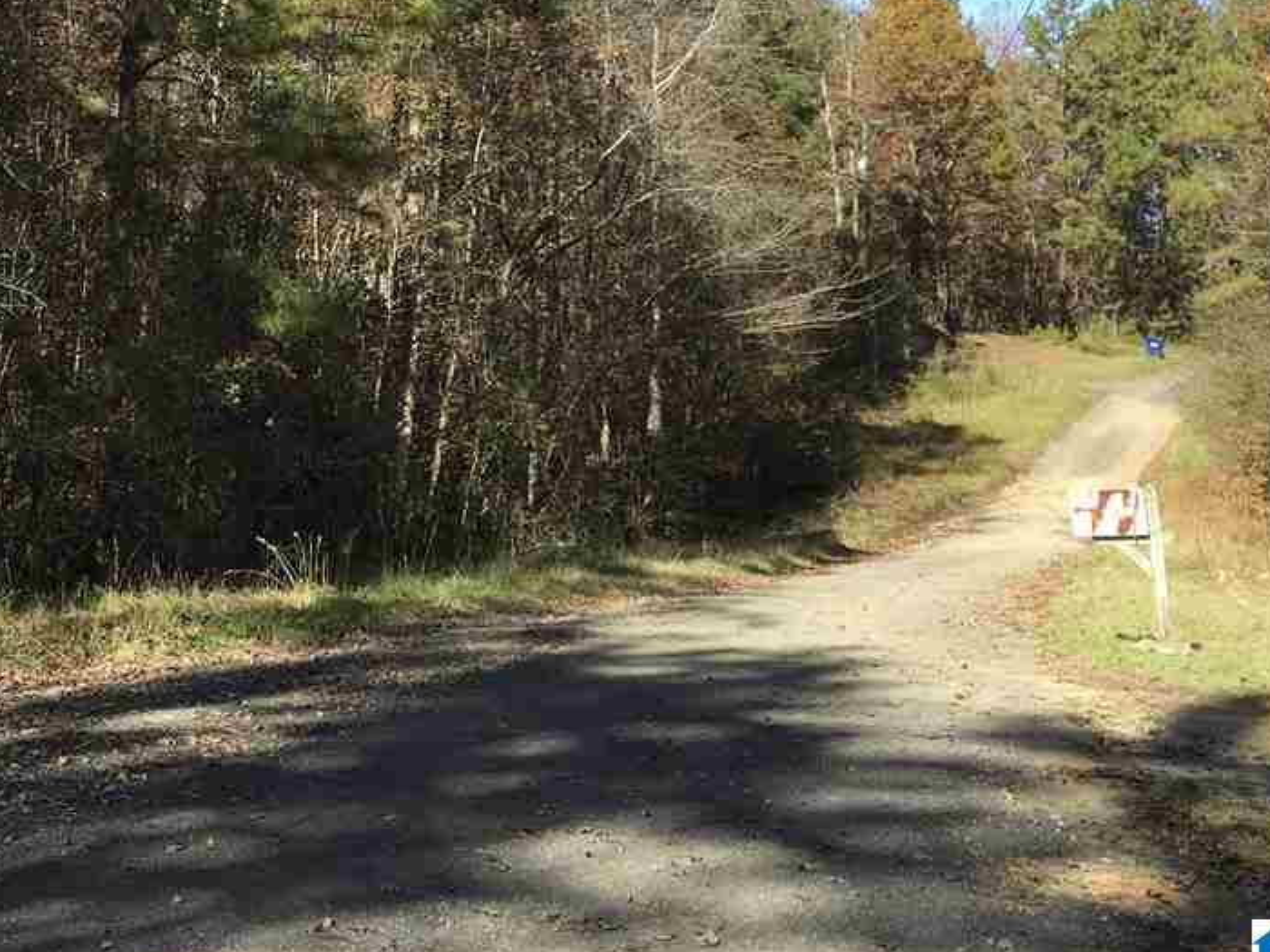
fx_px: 1944
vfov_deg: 26.8
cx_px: 308
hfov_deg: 35.3
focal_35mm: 53
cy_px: 132
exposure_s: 1/646
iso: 25
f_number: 2.2
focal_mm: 4.15
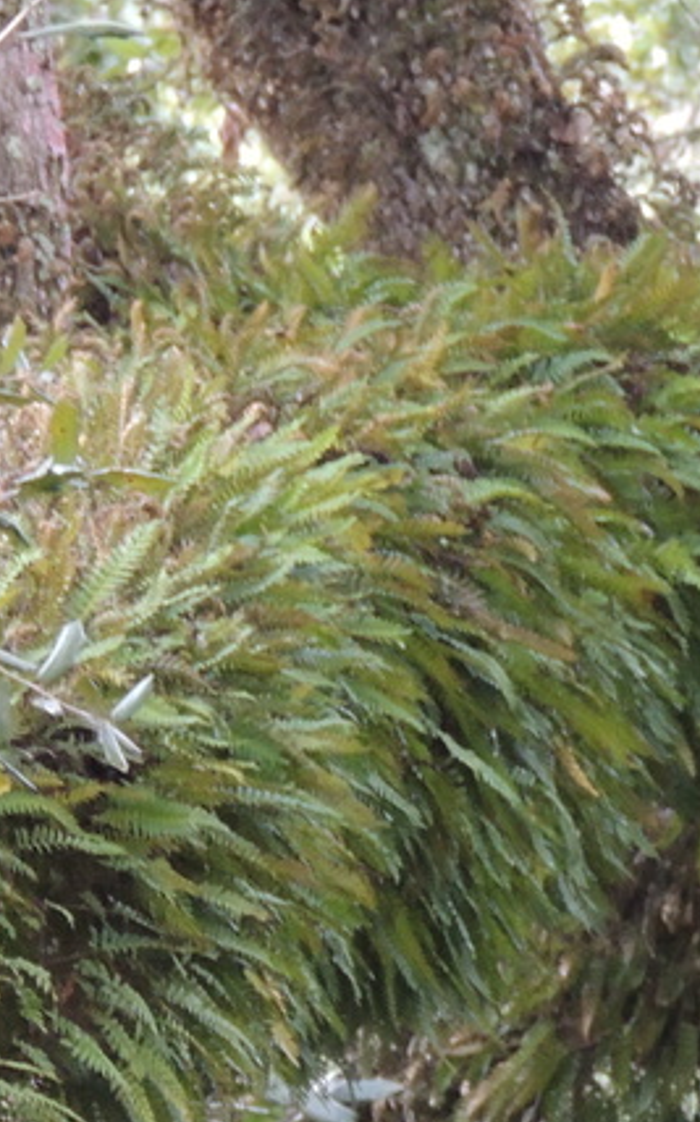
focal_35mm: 872
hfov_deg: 1.5
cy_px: 283
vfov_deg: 2.4
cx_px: 595
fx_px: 26652
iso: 400
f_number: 4.7
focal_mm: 49
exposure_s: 1/50
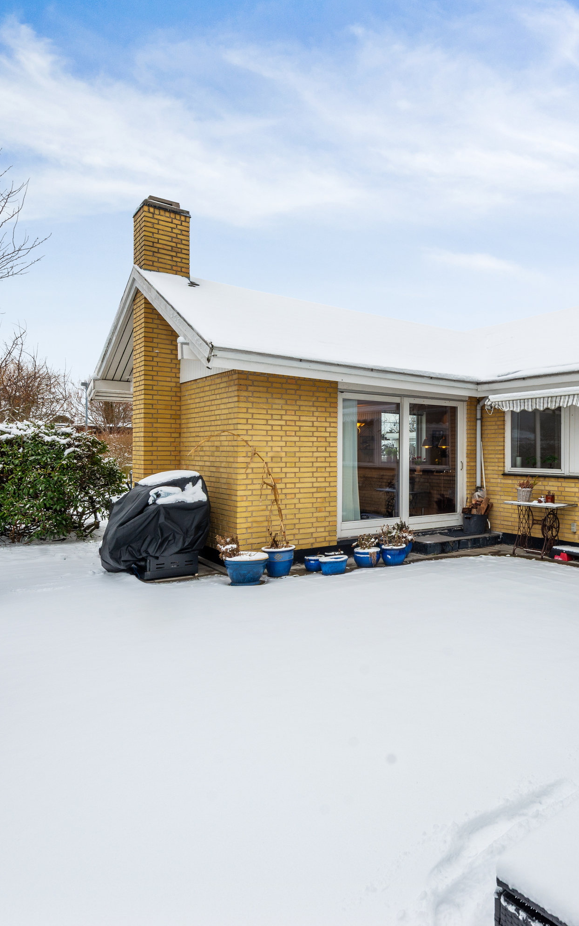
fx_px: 581
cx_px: 467
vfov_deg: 77.2
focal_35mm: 23
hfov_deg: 49.7
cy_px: 463
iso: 200
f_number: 10
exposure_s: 1/80
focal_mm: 15
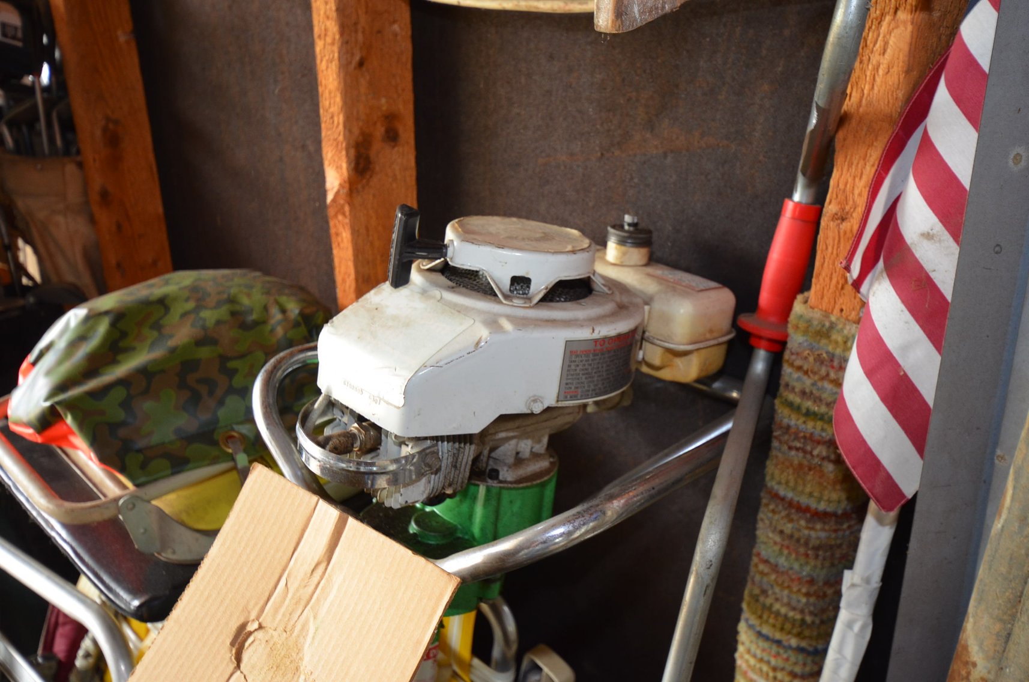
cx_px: 514
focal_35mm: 33
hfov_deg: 57.3
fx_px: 941
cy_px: 341
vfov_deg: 39.8
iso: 720
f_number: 4.5
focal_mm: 22
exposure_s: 1/60
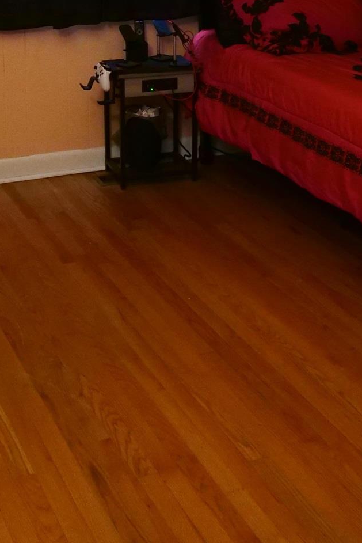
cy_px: 41
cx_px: 100
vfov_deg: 31.2
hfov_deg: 22.1
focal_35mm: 61
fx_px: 920
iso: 3200
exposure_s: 1/40
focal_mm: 12
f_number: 3.5
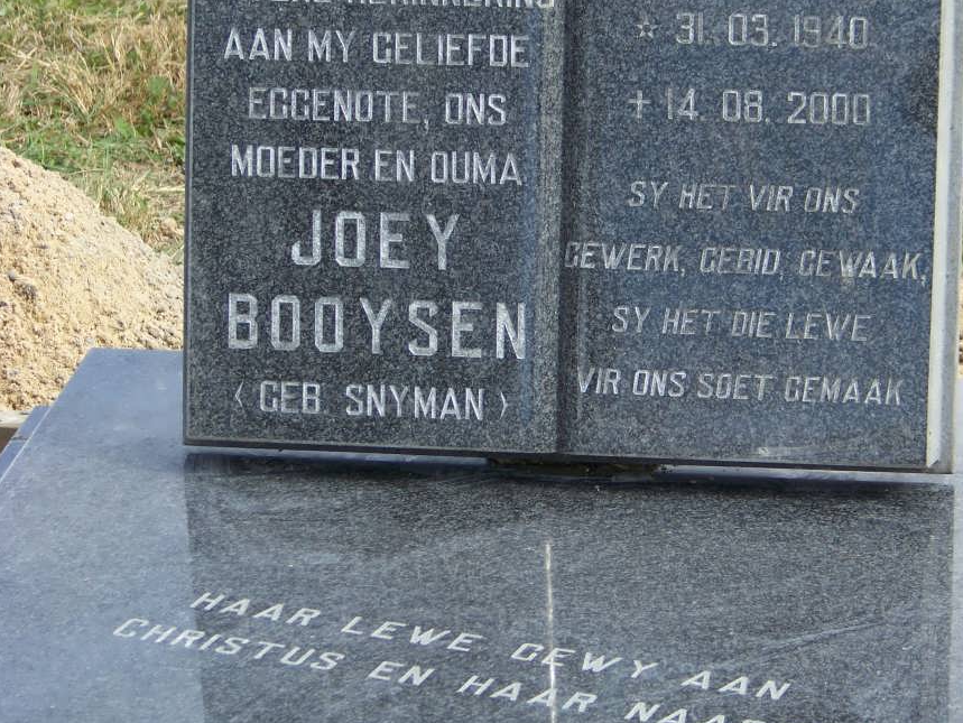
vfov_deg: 10.0
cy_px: 287
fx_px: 4119
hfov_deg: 13.3
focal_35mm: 148
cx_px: 615
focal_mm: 17.6
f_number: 3.2
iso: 64
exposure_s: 1/250
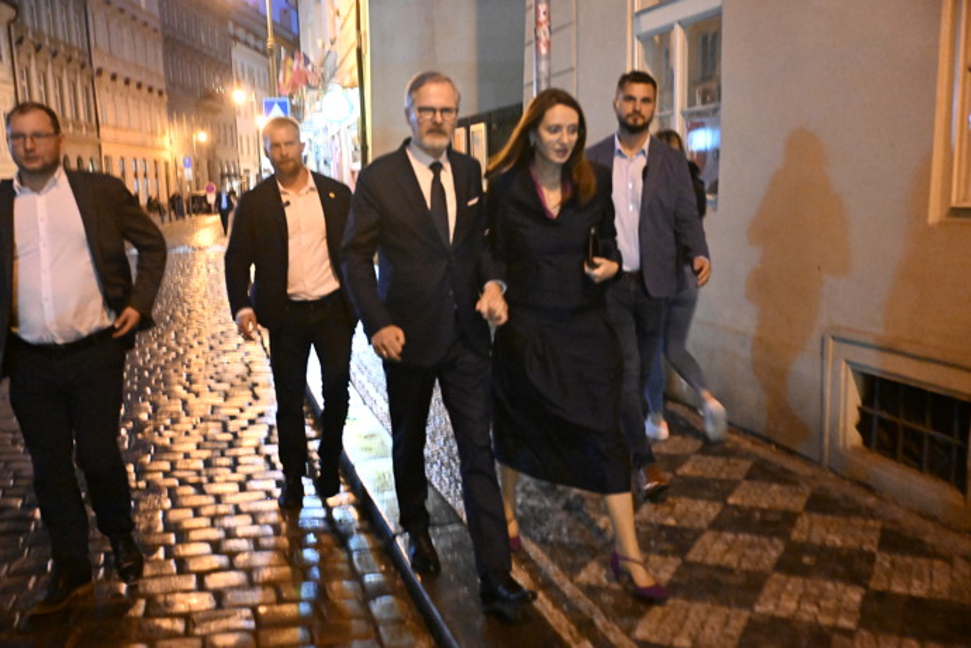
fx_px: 903
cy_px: 324
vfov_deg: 39.4
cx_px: 486
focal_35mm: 34
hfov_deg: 56.5
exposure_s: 1/80
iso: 20000
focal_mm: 33.5
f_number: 2.8
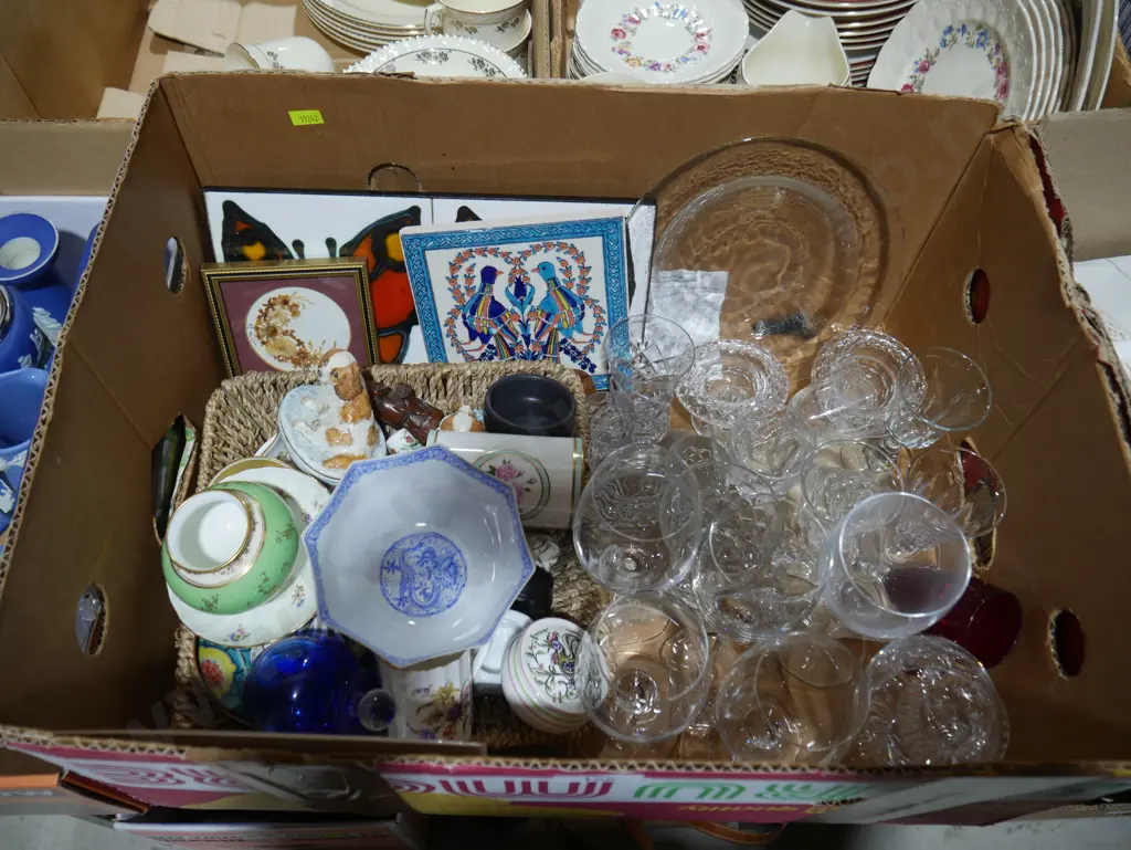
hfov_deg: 63.4
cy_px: 425
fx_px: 915
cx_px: 566
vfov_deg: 49.8
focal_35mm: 28
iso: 200
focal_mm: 14
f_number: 4
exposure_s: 1/80
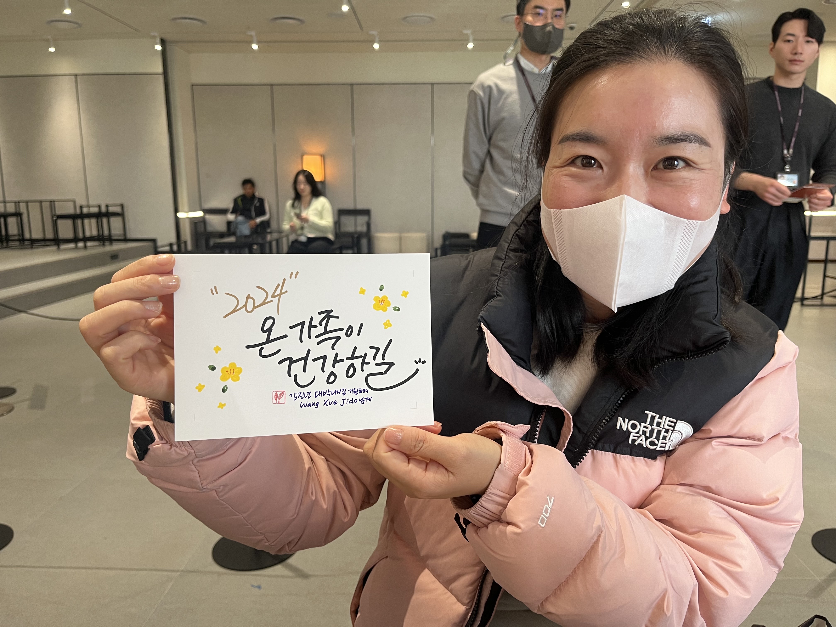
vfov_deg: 53.1
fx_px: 628
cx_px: 418
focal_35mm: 26
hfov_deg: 67.3
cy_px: 314
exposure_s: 1/60
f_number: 1.6
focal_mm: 5.1
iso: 80
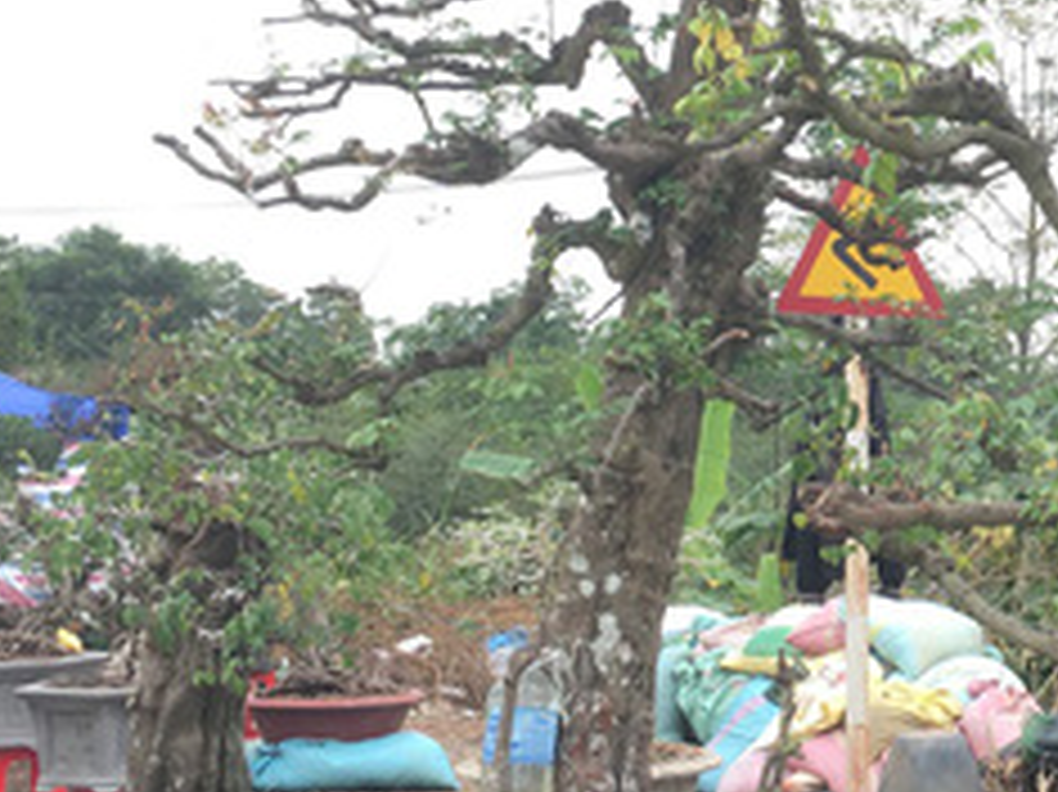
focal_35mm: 79
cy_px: 198
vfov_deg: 18.5
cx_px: 1081
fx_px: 2413
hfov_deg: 23.6
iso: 25
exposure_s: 1/141
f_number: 2.2
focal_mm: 4.15
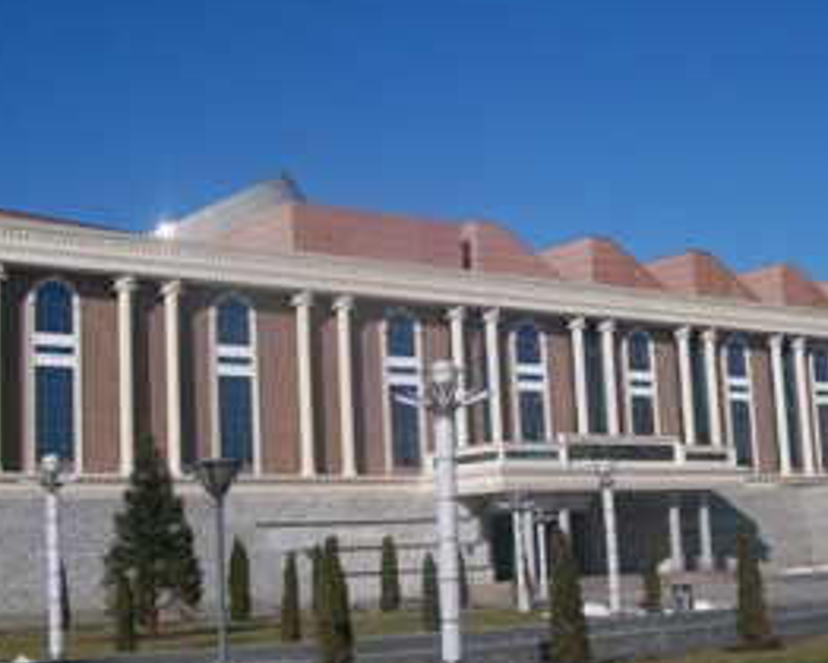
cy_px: 306
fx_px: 1471
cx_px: 433
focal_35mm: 60
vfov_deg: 25.4
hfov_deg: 31.4
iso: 80
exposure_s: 1/1000
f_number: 4.8
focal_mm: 6
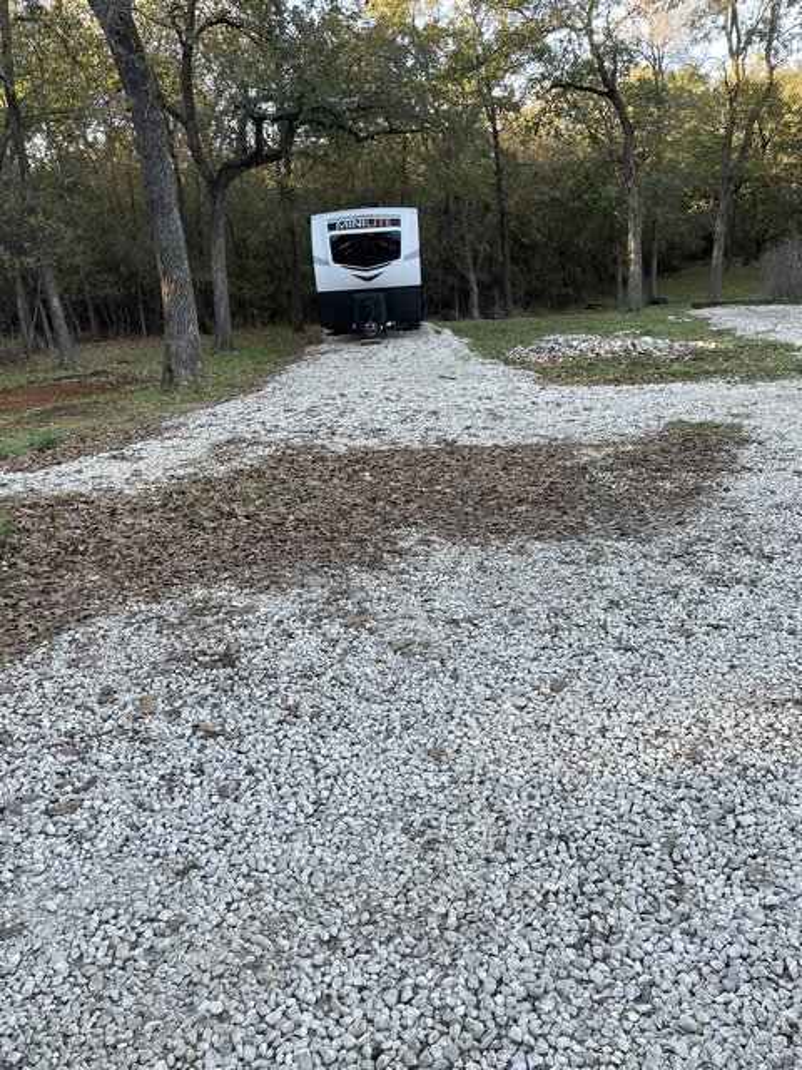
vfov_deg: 67.3
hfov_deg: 53.1
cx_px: 401
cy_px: 535
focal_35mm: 26
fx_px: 803
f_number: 1.6
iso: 32
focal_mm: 4.2
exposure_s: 1/121
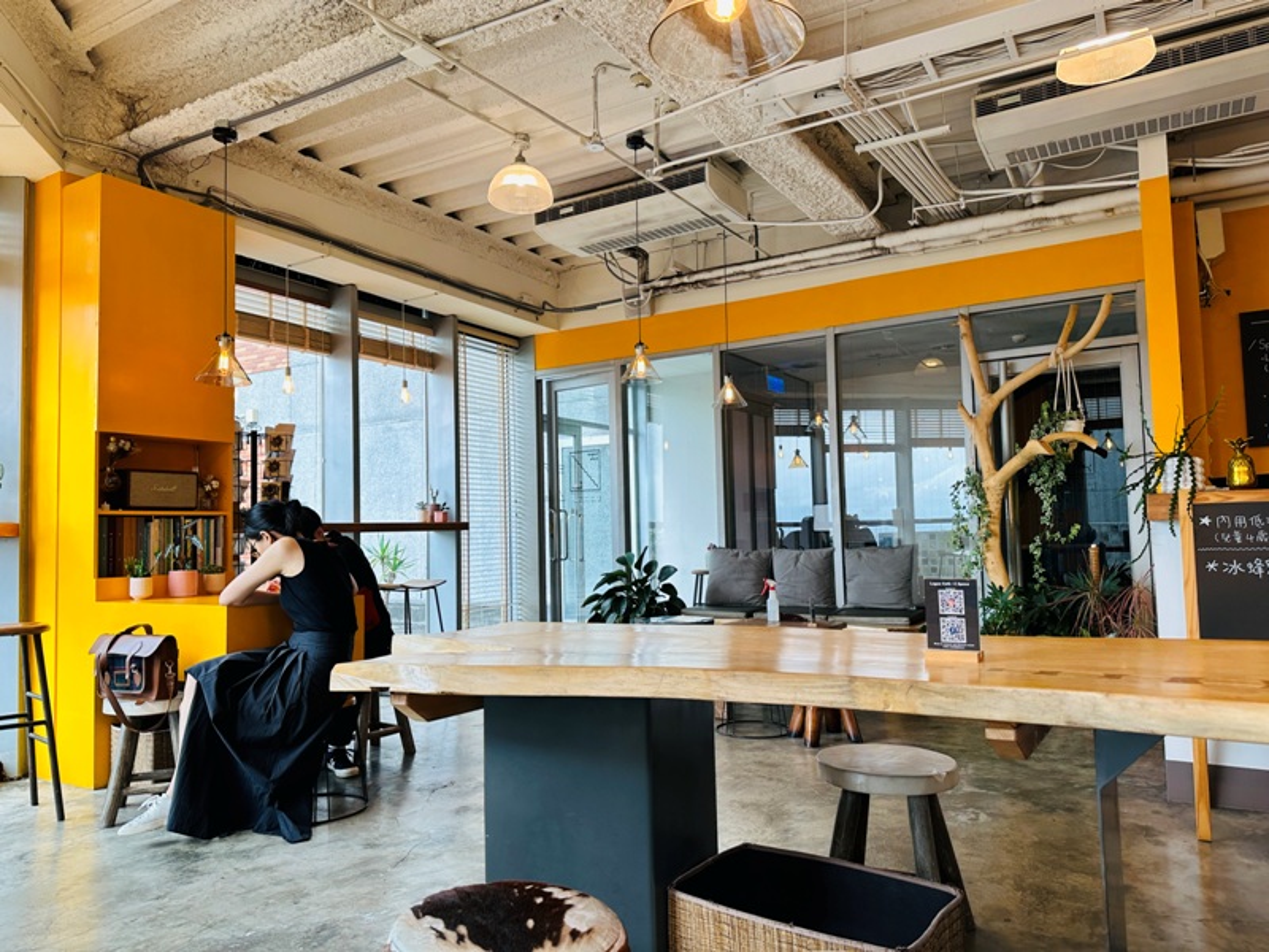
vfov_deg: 56.8
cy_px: 476
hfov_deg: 71.6
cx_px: 634
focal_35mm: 24
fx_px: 880
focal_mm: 6.86
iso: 80
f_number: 1.78
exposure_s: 1/120
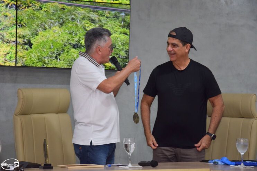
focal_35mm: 128
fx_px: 910
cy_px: 86
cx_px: 128
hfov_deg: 16.1
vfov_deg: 10.8
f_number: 5.6
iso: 800
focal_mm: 85
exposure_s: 1/80
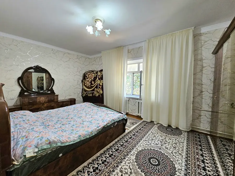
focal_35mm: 13
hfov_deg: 106.2
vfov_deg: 89.9
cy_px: 88
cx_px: 118
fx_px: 88
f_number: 2.2
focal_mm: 2.2
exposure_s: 1/60.2
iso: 250
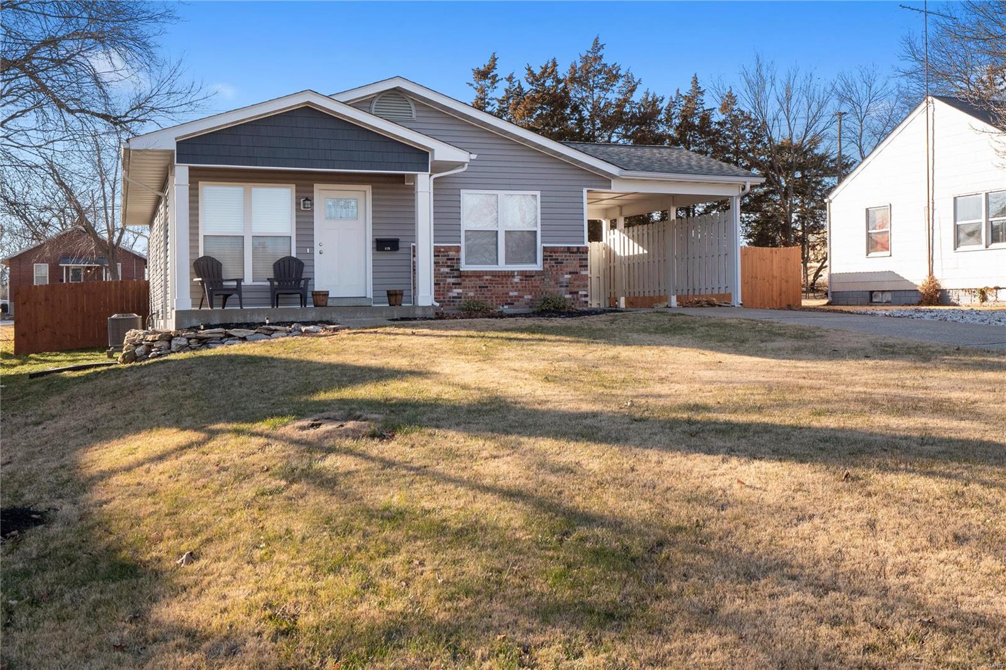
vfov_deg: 36.9
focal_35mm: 36
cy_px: 335
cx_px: 503
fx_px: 1006
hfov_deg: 53.1
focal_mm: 18
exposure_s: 1/320
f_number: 7.1
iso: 400
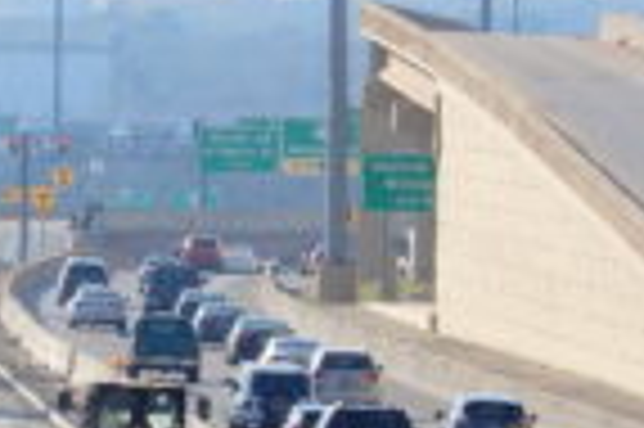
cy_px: 500
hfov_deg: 2.4
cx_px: 36
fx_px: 15599
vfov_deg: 1.6
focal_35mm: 873
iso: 80
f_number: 6.3
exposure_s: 1/500
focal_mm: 53.5
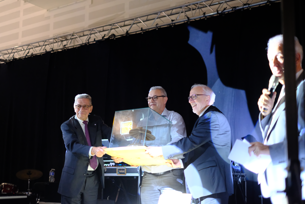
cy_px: 102
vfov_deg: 25.5
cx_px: 152
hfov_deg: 37.5
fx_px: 449
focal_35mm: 53
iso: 3200
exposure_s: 1/120
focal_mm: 35
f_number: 1.4
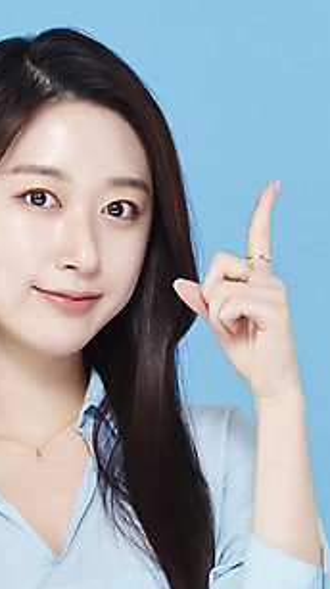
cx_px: 135
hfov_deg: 5.6
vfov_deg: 10.0
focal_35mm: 215
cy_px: 349
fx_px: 3355
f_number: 11
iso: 64
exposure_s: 1/125
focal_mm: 105
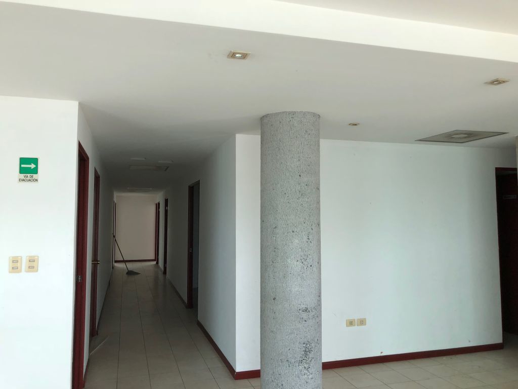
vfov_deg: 49.7
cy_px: 194
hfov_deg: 63.4
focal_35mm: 28
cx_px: 259
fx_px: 419
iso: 50
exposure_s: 1/120
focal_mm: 3.99
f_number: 1.8
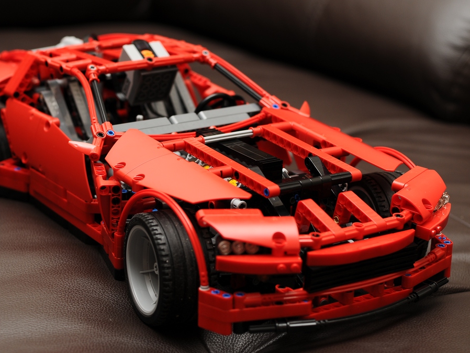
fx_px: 1167
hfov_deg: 22.7
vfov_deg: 17.2
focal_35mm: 86
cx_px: 198
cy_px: 174
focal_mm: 50
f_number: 4
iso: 200
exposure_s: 1/60
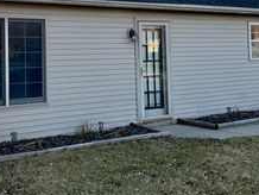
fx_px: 412
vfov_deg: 26.2
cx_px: 74
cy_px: 42
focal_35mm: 55
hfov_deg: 34.4
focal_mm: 6.76
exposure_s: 1/967
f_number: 1.78
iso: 100
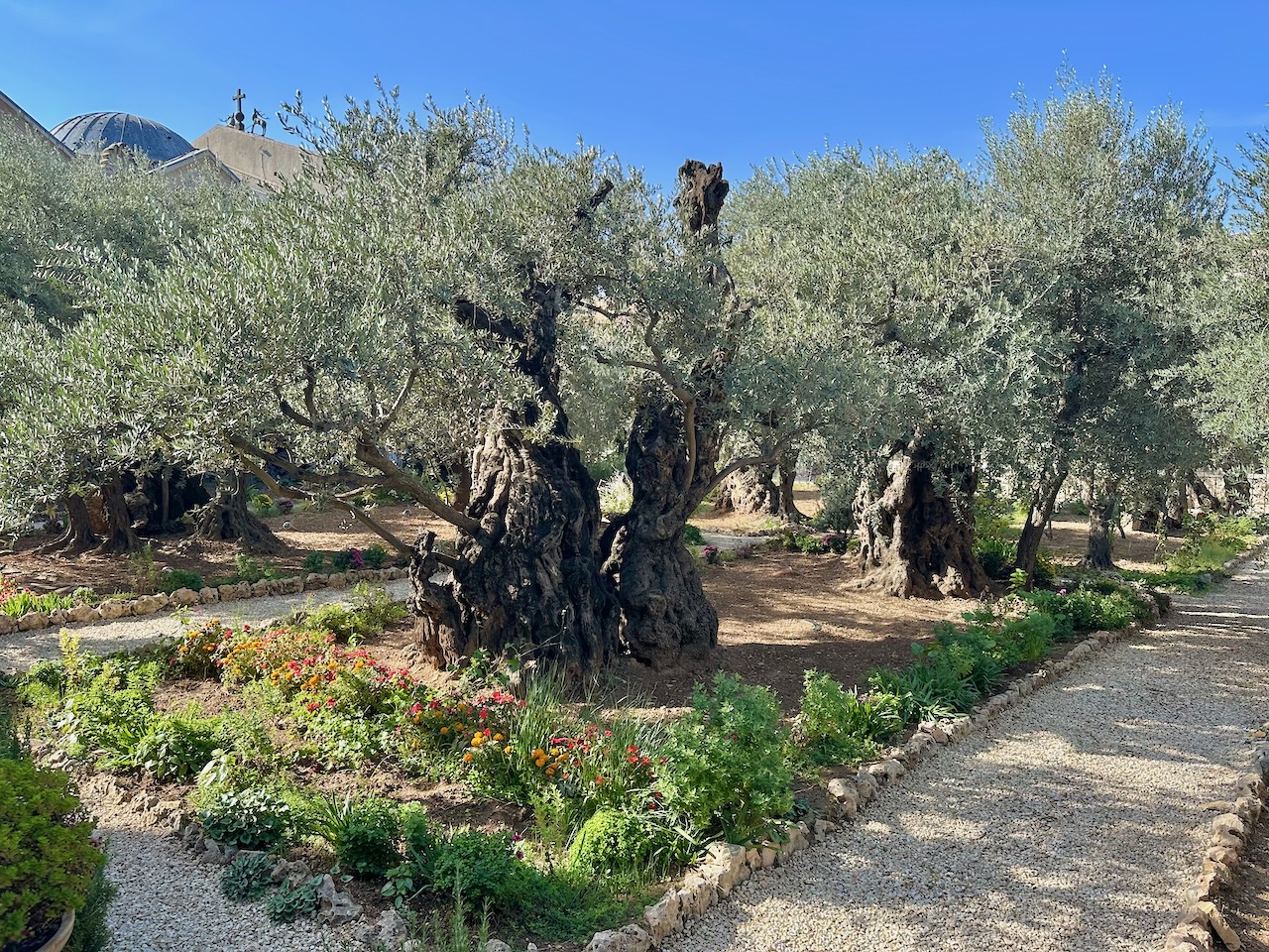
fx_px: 880
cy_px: 476
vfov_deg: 56.8
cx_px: 634
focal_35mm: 24
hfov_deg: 71.6
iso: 80
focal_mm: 6.86
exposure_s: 1/1212
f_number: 1.78
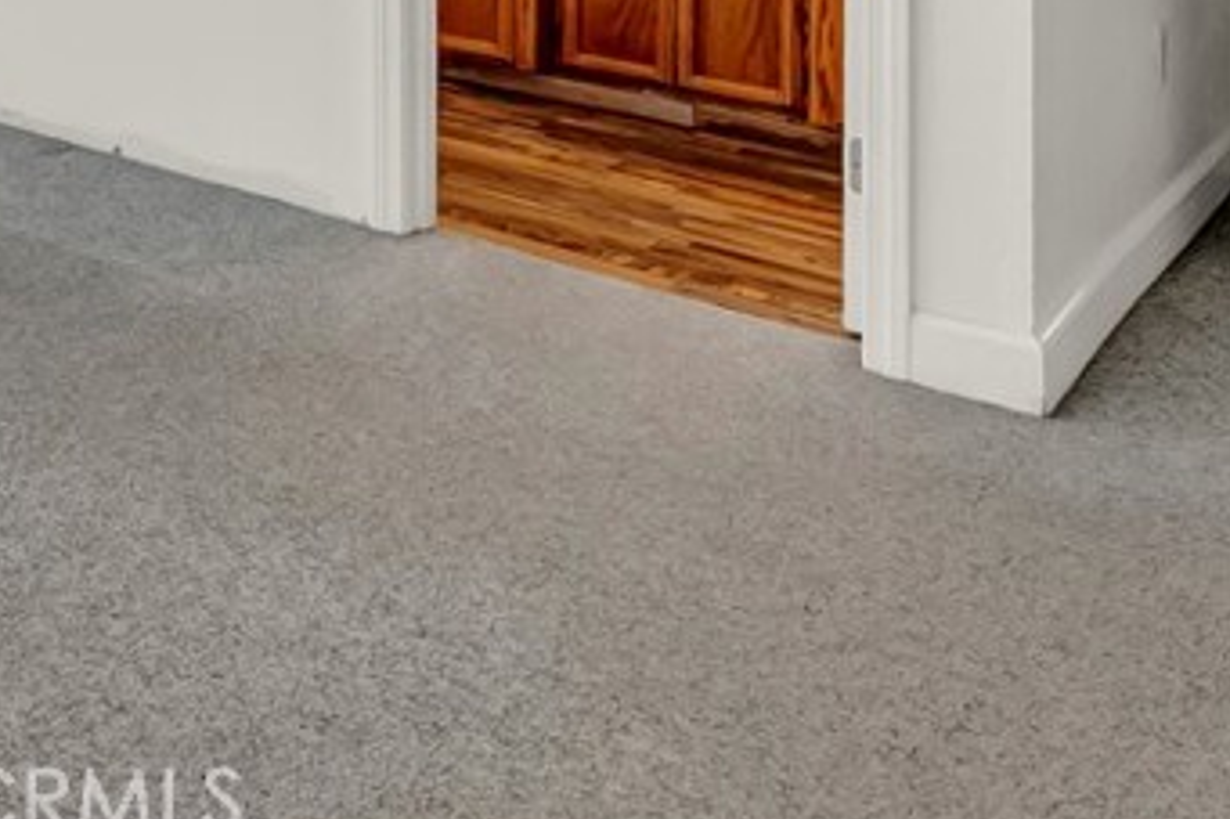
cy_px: -379
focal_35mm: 48
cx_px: -321
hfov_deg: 32.3
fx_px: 1639
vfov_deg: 23.1
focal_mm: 16
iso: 1600
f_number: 10
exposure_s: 1/500
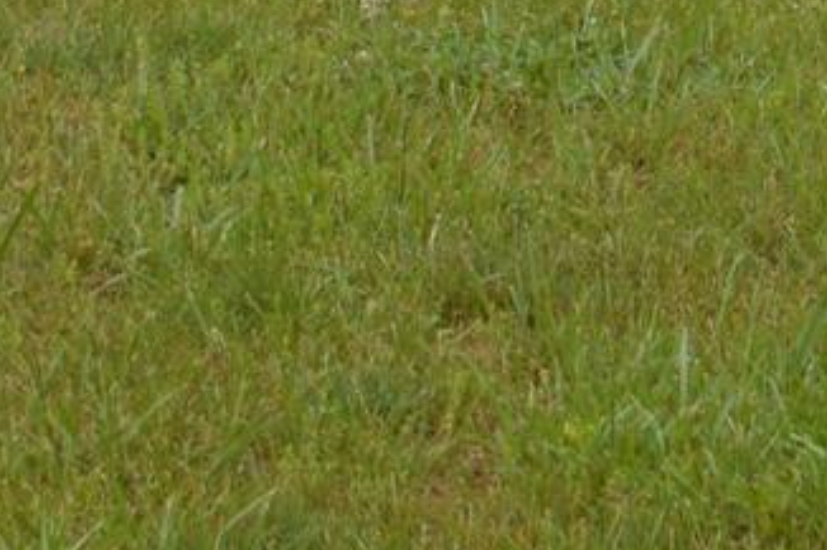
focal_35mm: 245
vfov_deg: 5.3
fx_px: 5625
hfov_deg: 8.0
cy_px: -1127
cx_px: 1649
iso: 110
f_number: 5.6
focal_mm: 26
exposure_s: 1/125
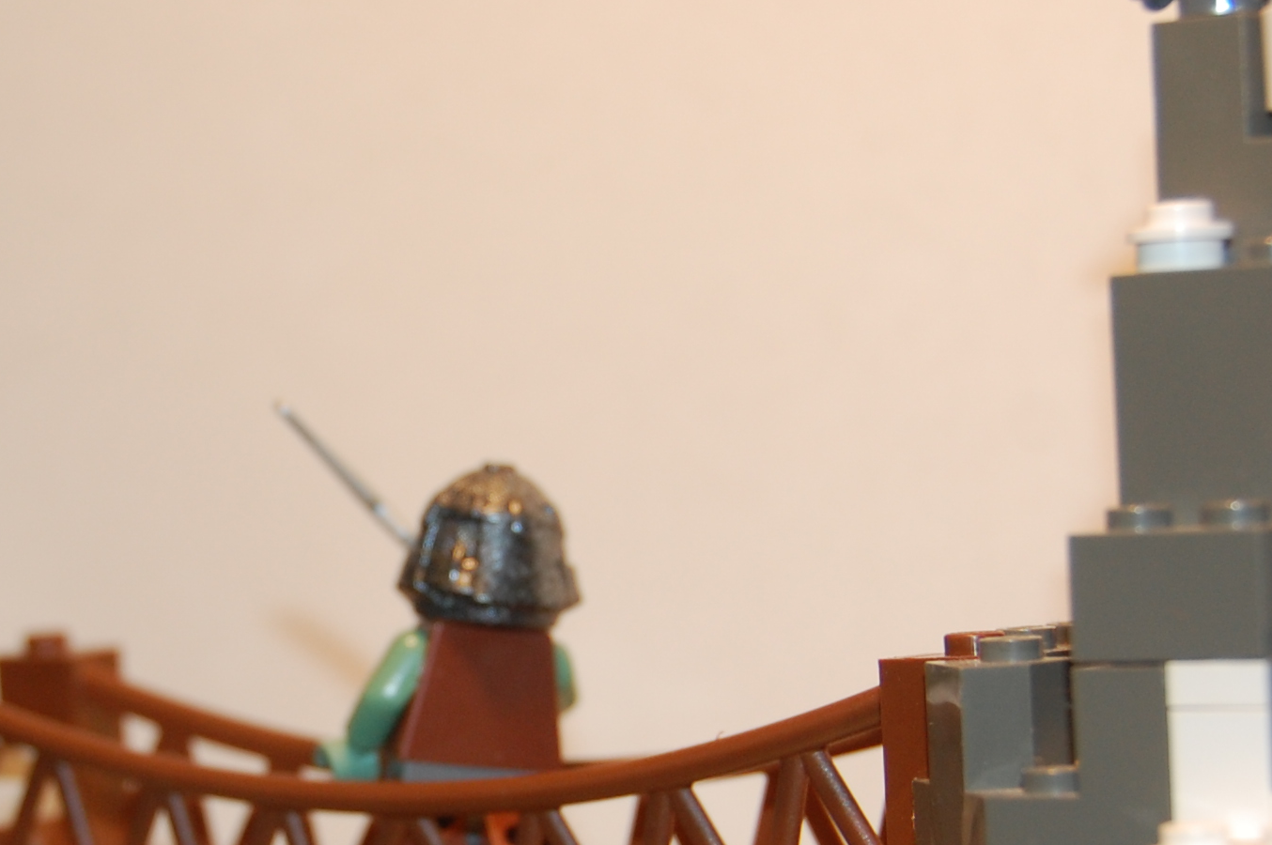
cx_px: 302
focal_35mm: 140
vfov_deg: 9.8
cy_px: 648
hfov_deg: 14.6
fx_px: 4942
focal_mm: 42
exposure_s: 1/60
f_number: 4.5
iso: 400
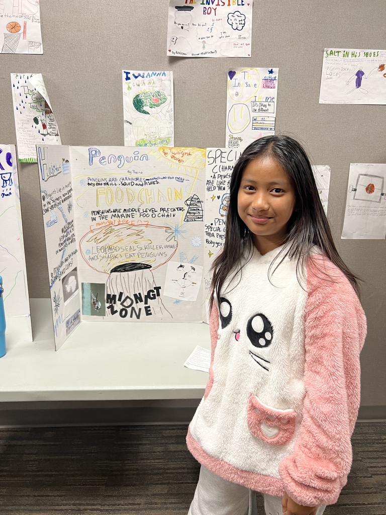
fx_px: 387
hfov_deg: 53.1
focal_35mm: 26
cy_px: 258
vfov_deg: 67.3
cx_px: 193
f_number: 1.5
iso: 100
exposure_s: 1/60
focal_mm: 5.7
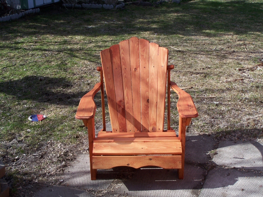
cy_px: 98
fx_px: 448
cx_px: 132
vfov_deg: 24.8
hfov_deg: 32.7
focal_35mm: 59
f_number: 3.1
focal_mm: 9.8
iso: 80
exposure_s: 1/750
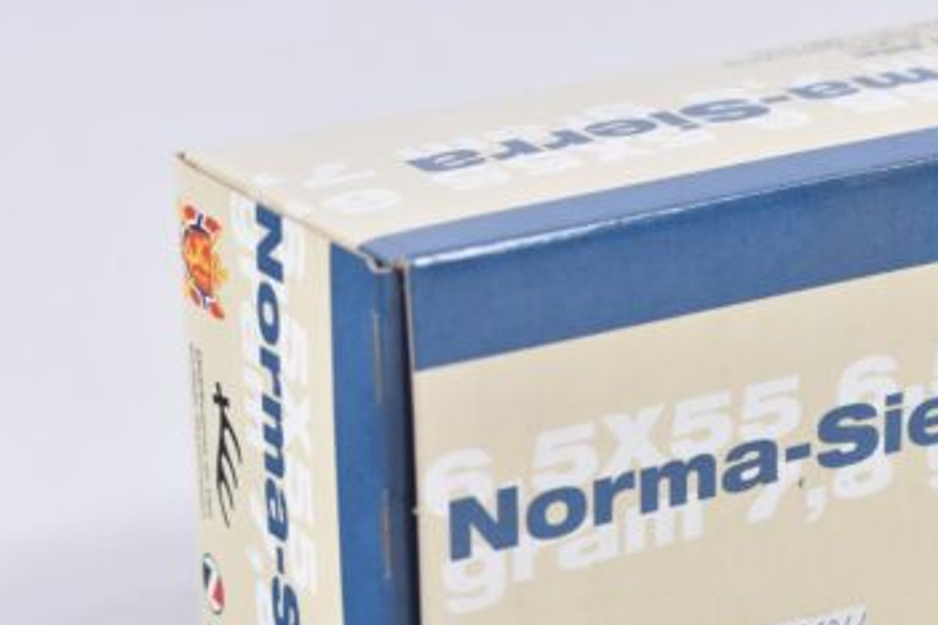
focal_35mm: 141
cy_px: 489
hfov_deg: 14.5
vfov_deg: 9.7
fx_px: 3670
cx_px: 748
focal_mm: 55
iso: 640
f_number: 5.6
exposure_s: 1/50
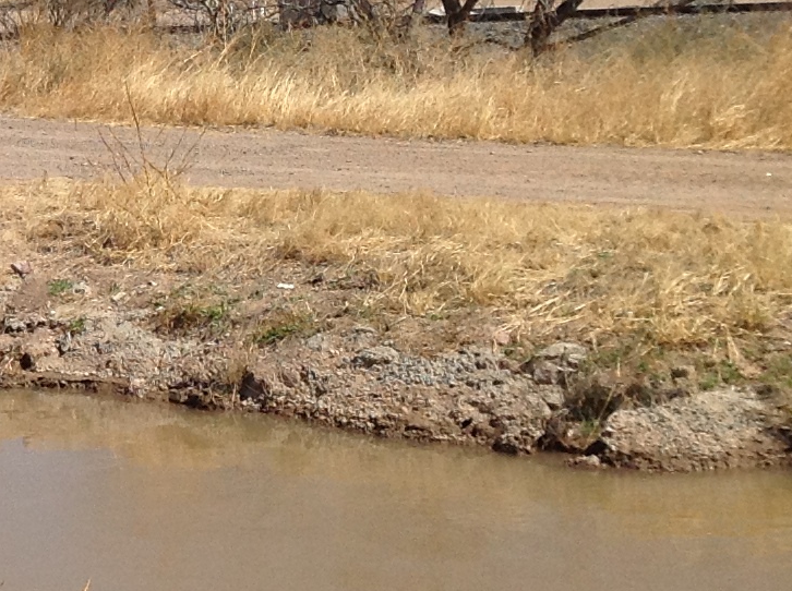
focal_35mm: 125
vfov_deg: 11.8
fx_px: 2855
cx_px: -404
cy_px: 183
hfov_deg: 14.7
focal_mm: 4.28
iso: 50
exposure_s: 1/2519
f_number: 2.4
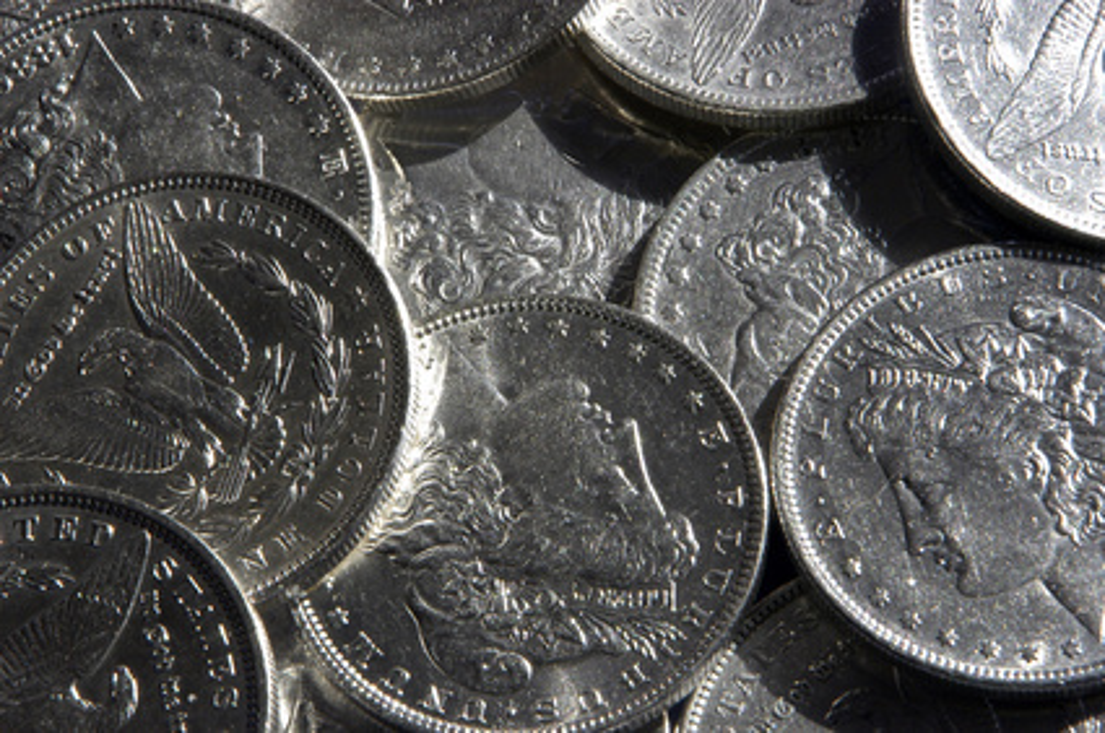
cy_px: 366
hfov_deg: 4.6
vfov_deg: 3.0
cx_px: 552
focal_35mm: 450
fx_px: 13791
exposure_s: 1/30
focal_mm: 300
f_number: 36
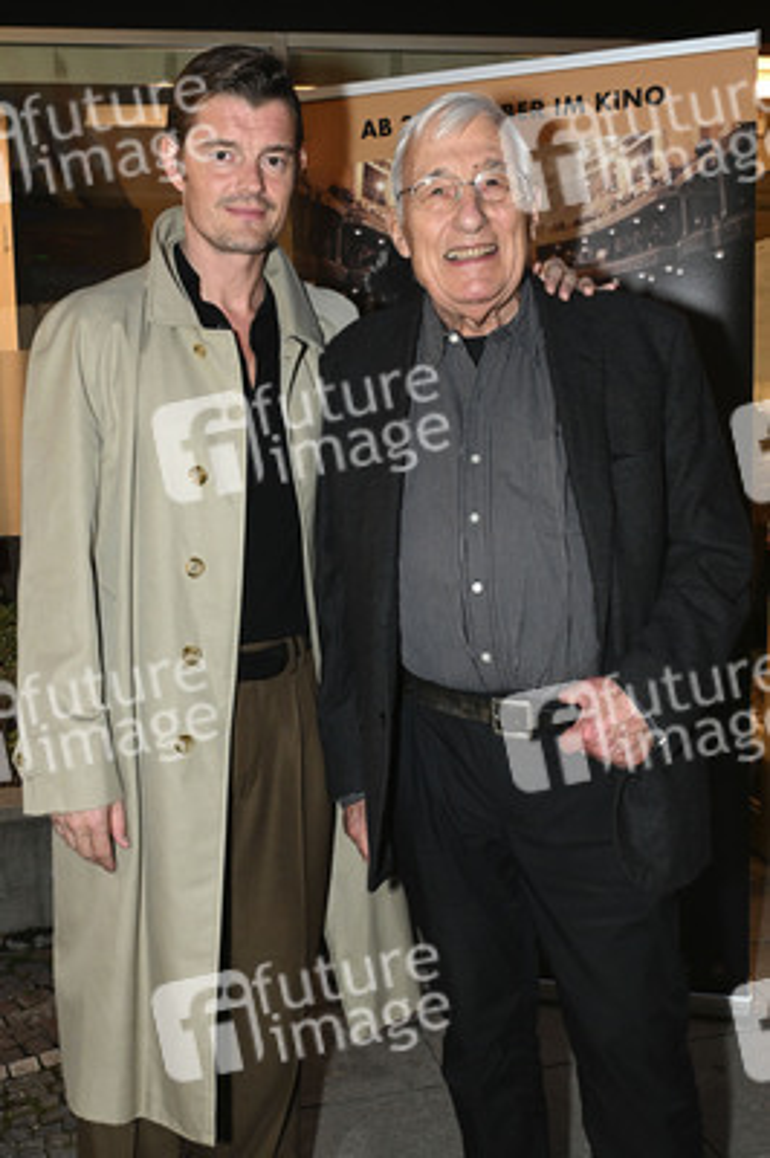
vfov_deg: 65.5
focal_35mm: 28
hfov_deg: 46.3
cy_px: 579
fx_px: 900
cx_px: 385
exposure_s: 1/160
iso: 4000
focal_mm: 28
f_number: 5.6
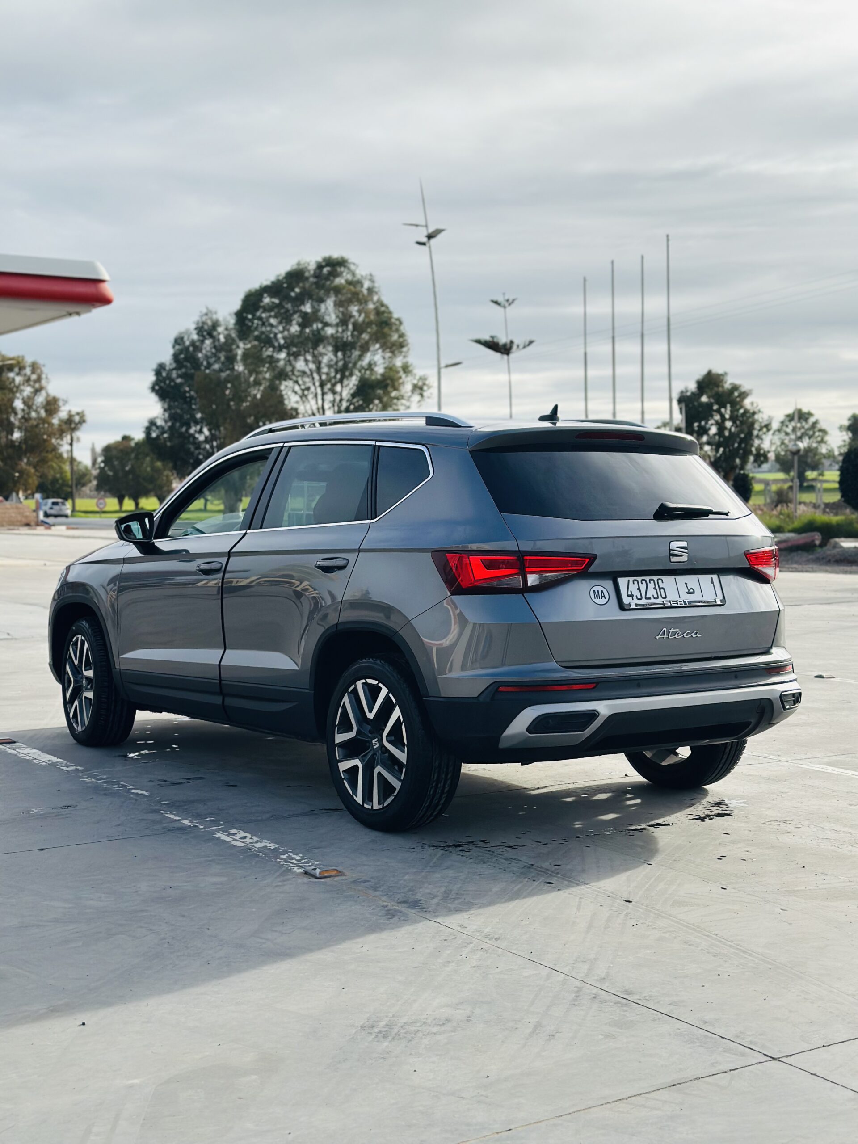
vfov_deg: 39.7
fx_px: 1586
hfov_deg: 30.3
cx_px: 429
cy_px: 572
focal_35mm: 48
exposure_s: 1/7092
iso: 100
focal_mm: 6.86
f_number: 1.78
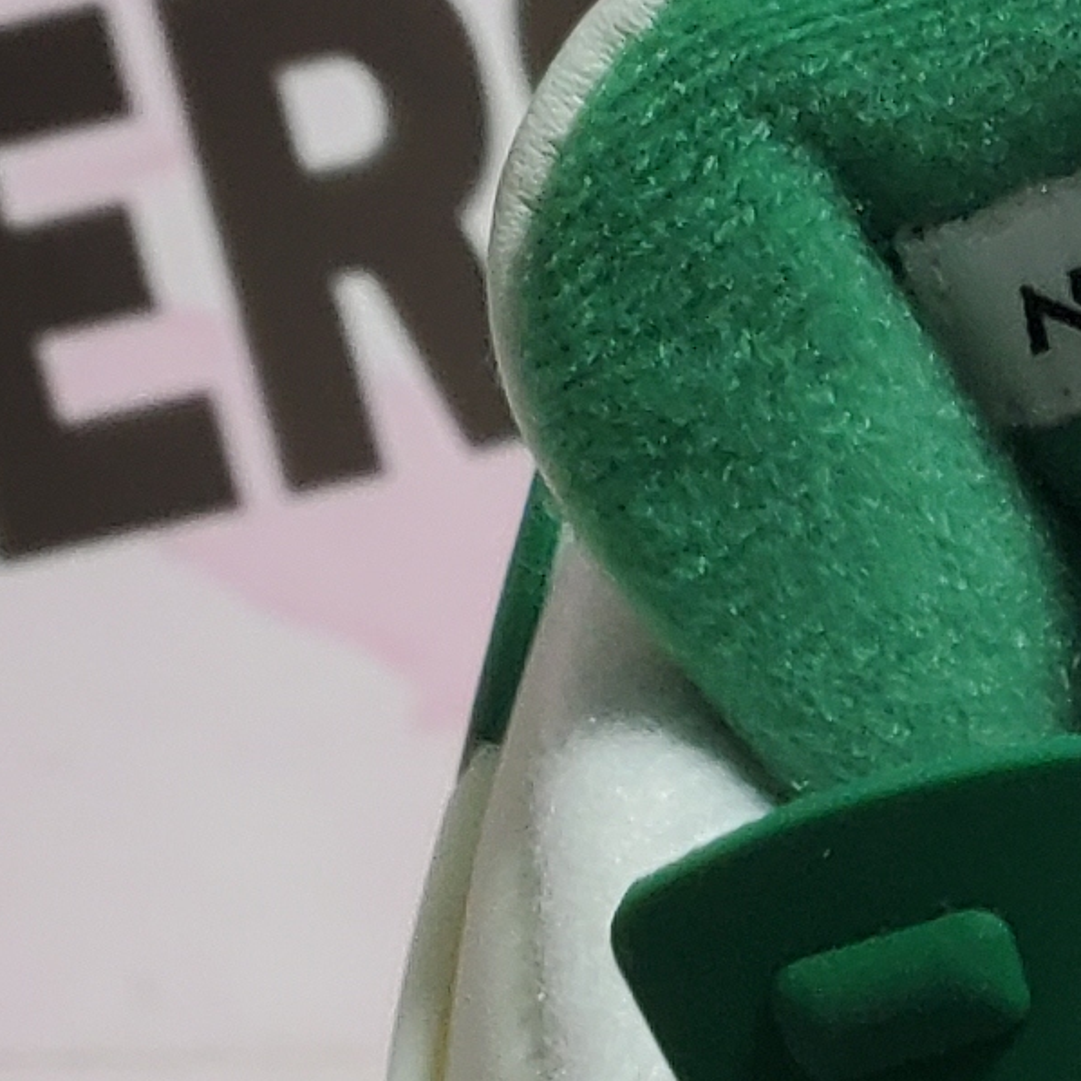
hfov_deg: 10.4
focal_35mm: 155
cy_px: 1768
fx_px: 5476
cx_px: 2187
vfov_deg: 10.7
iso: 50
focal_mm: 4.3
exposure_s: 1/443
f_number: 1.5
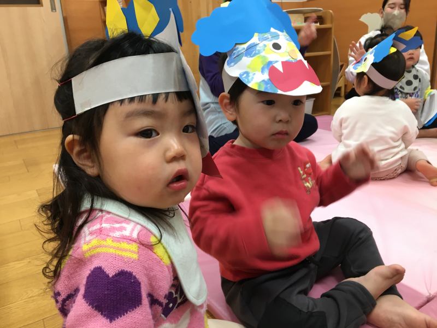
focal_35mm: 29
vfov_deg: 48.2
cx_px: 218
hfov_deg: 61.7
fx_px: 366
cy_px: 164
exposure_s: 1/30
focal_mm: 4.15
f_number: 2.2
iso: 50
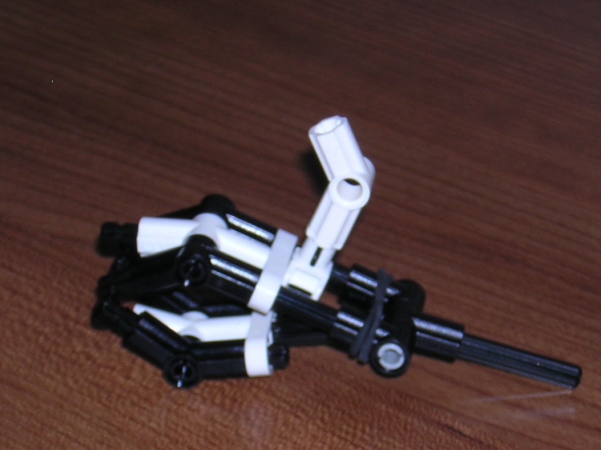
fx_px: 2847
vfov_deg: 9.0
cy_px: 275
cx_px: 362
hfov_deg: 12.0
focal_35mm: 164
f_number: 4.7
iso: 100
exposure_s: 1/60.1
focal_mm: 14.1
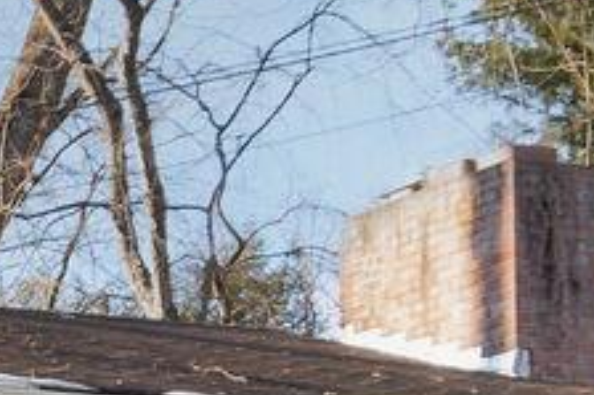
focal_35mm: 270
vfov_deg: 4.9
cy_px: 978
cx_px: -952
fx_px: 4452
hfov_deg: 7.1
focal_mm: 35
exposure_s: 1/400
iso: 200
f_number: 4
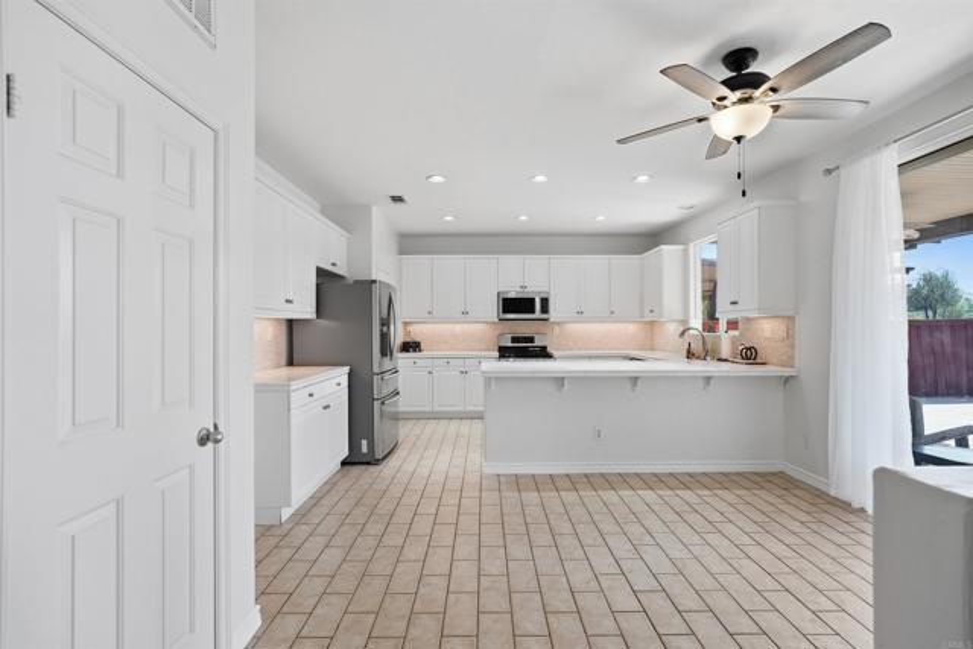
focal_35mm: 16
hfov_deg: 96.7
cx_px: 486
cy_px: 324
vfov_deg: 73.8
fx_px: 433
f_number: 4
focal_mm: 16
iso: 200
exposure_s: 1/15
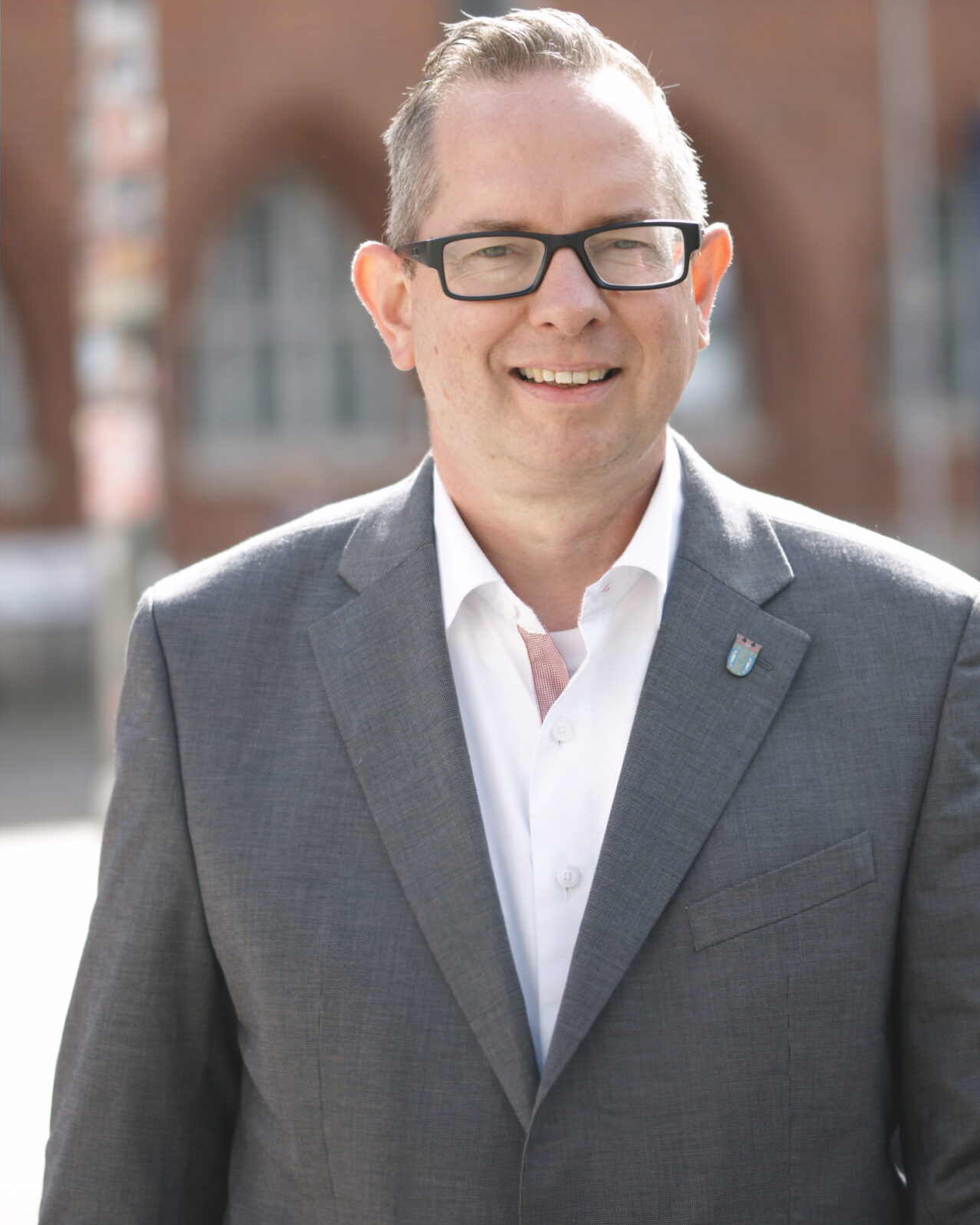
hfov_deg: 8.7
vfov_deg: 10.8
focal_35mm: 179
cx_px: 492
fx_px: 6475
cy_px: 548
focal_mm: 105
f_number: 2.8
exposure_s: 1/400
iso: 100
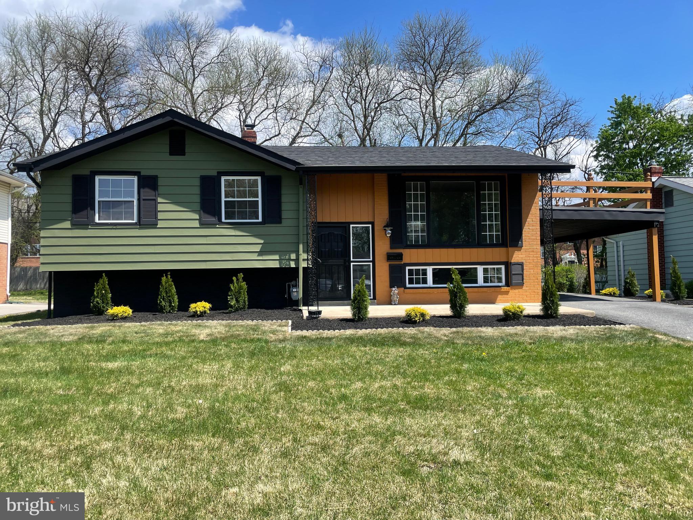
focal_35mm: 26
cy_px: 260
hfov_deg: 67.3
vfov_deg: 53.1
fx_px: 521
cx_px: 346
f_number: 1.6
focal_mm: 4.2
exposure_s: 1/2618
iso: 32
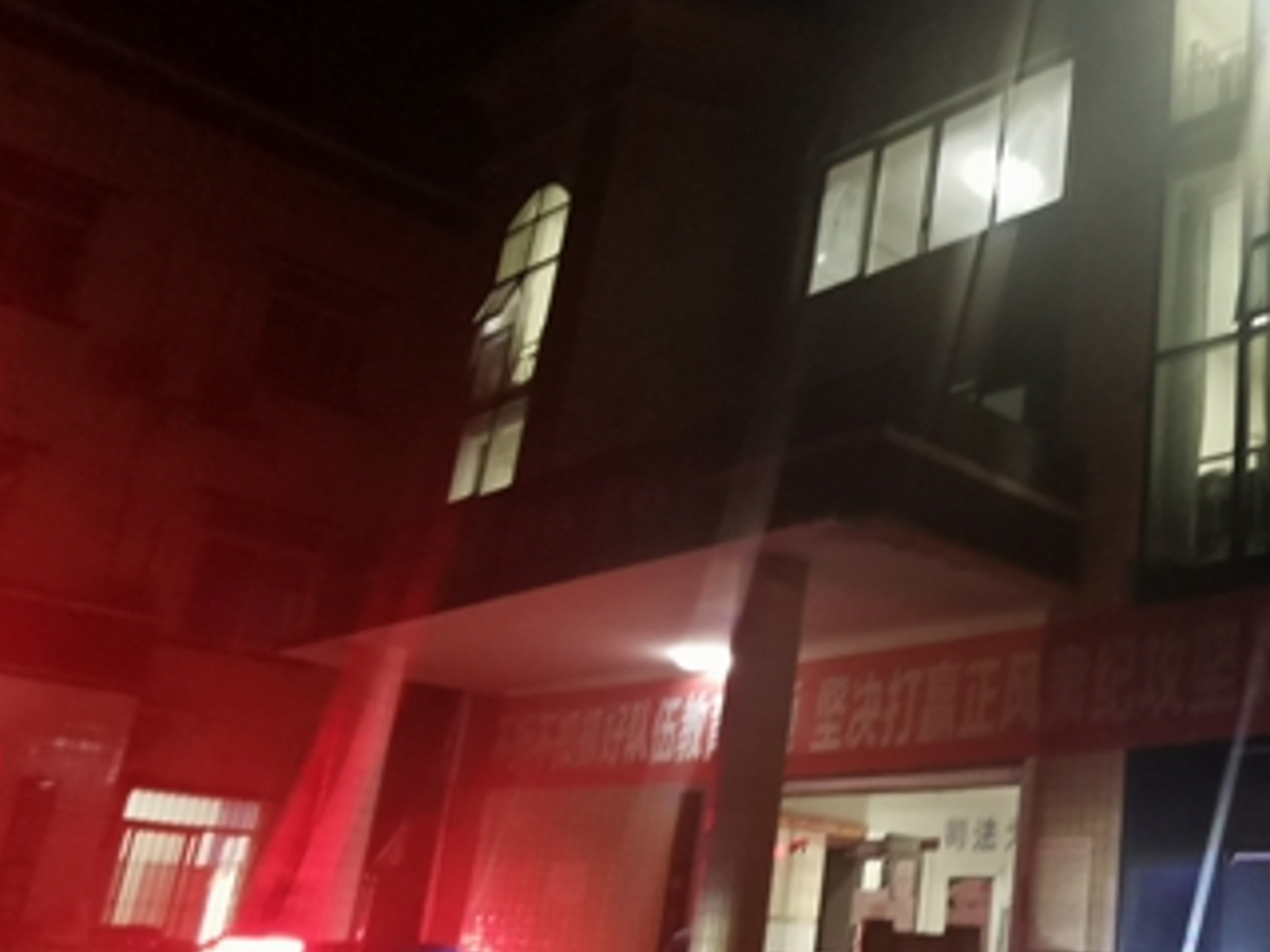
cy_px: 551
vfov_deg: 39.6
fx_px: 1321
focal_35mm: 36
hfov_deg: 46.8
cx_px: 1119
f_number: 2.2
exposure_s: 1/17.3
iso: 640
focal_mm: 2.26
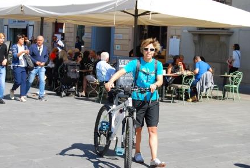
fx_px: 494
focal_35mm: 71
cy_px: 82
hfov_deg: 28.4
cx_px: 122
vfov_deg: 19.3
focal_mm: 46
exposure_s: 1/250
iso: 200
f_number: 8
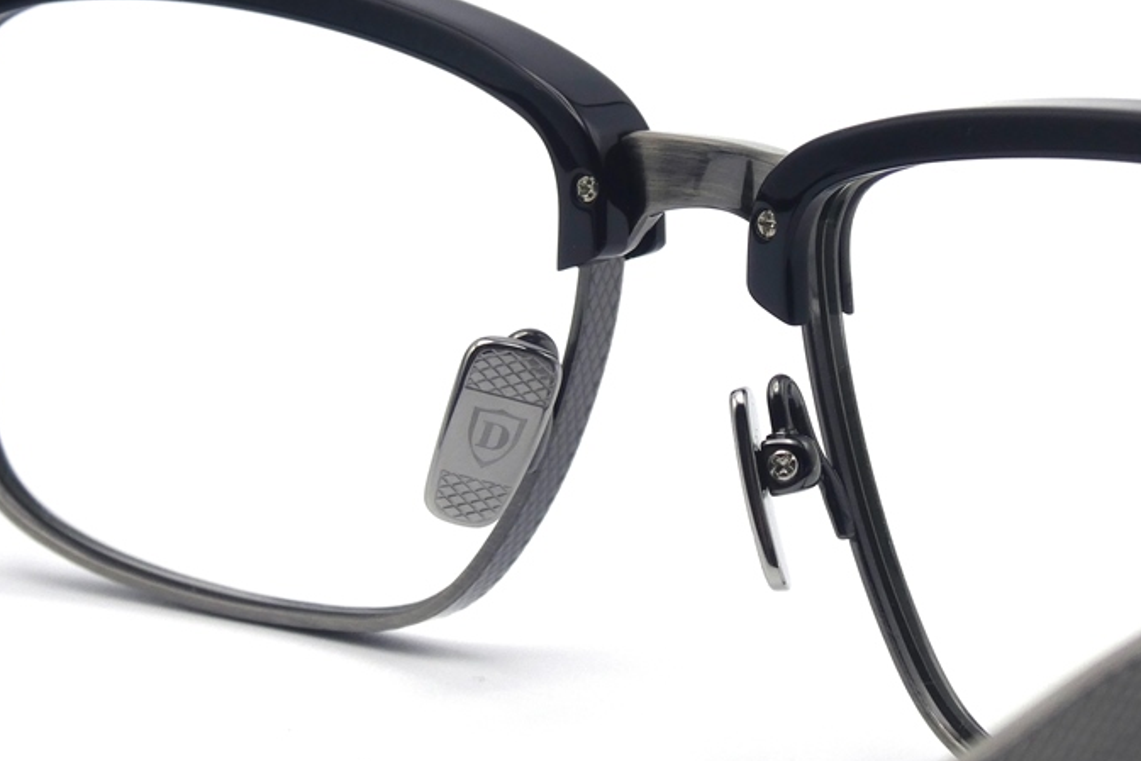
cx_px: 446
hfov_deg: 9.3
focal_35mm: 221
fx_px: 7006
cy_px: 375
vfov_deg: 6.2
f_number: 5.4
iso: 80
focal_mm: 25.6
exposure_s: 1/200
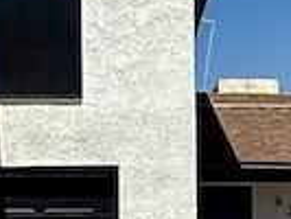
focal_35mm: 108
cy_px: 72
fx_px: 909
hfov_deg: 17.7
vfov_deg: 13.7
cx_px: 293
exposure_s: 1/6173
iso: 50
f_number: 2.2
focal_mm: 2.22
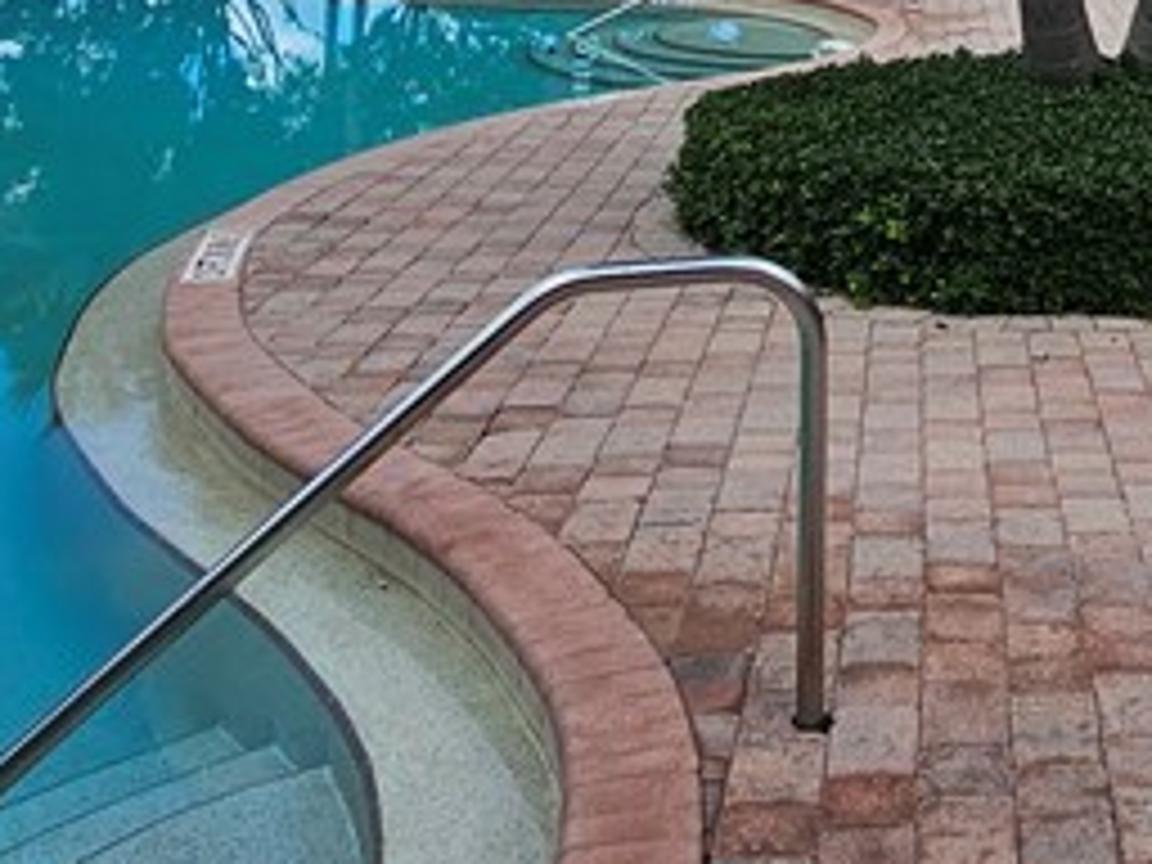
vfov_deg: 24.8
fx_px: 1731
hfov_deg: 33.0
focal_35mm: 52
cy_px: -220
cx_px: 1210
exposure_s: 1/2265
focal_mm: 2.2
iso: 50
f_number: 2.2
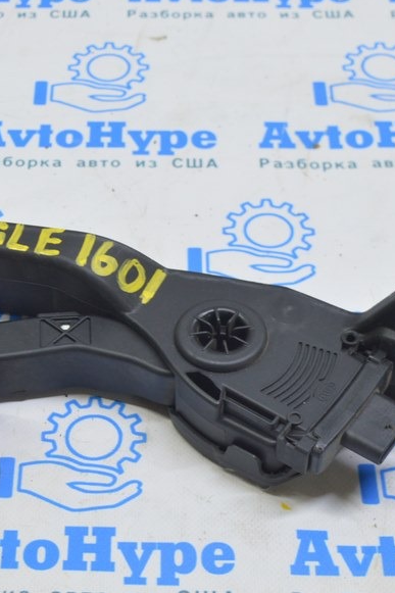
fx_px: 1348
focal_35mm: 82
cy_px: 304
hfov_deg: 16.5
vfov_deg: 24.8
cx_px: 65
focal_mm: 31
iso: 400
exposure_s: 1/20
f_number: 5.6
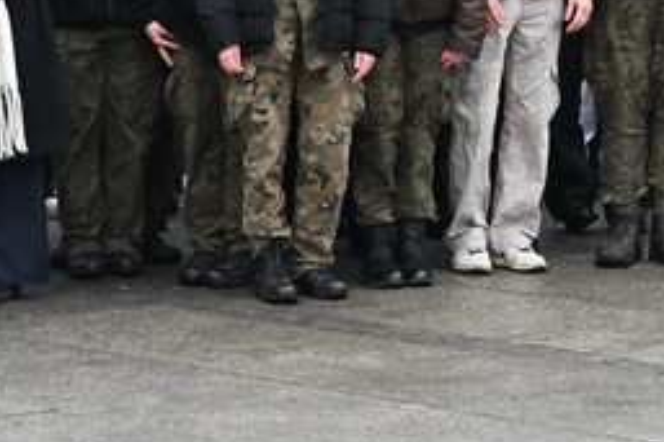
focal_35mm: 215
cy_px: -145
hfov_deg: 9.6
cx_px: 545
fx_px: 3963
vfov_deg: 6.3
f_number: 4
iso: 2000
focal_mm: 46
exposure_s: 1/1000
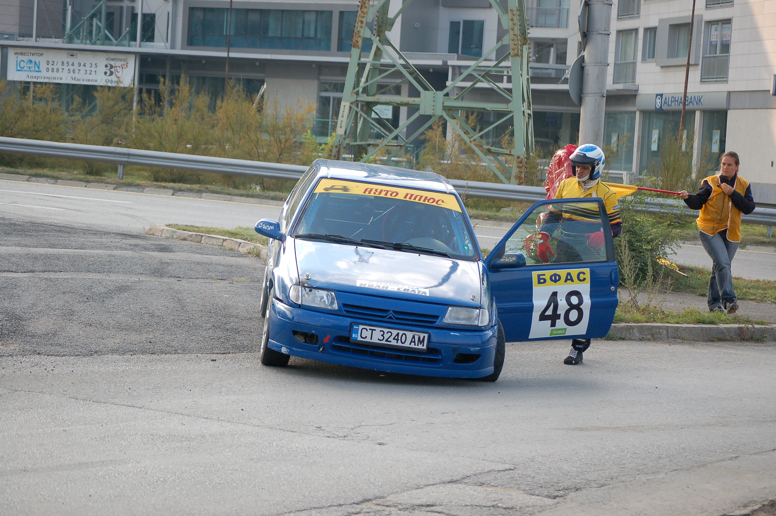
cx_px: 388
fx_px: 2132
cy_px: 258
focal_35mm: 99
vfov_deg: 13.8
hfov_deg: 20.6
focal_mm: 66
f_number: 4.2
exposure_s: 1/800
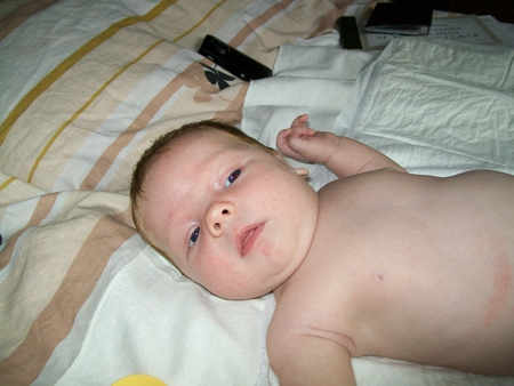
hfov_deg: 53.9
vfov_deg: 41.8
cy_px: 193
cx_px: 257
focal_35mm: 34
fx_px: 505
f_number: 2.7
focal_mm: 6.1
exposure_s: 1/60
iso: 64
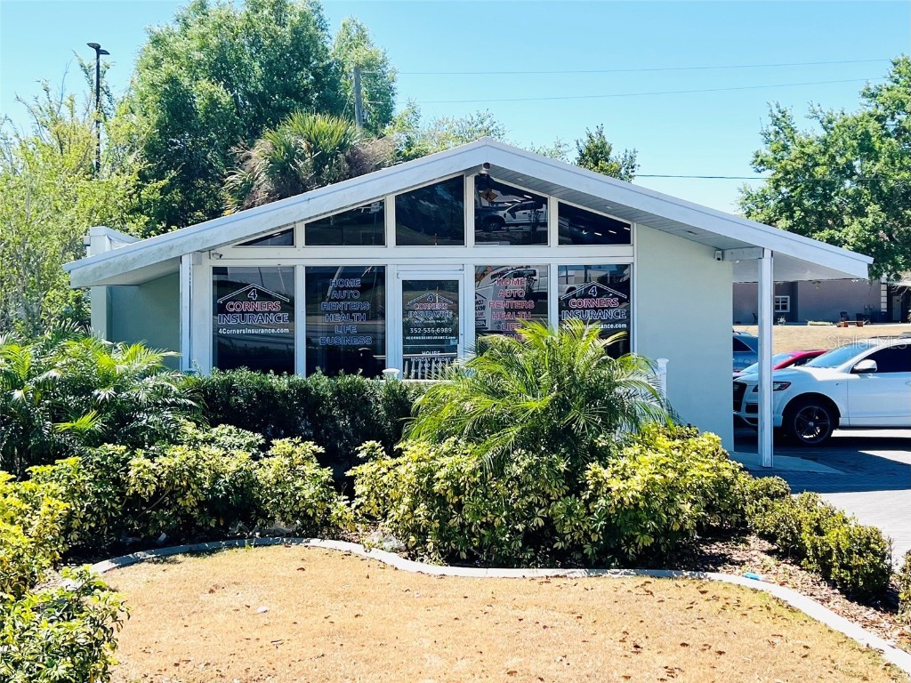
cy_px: 342
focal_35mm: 26
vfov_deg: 53.1
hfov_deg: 67.3
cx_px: 456
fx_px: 684
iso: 50
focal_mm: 5.7
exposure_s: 1/3831
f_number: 1.5
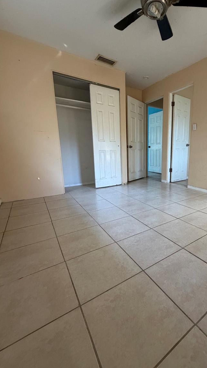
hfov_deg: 64.8
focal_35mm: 16
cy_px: 181
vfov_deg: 99.4
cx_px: 142
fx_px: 156
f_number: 2.2
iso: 320
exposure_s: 1/100
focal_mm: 2.22
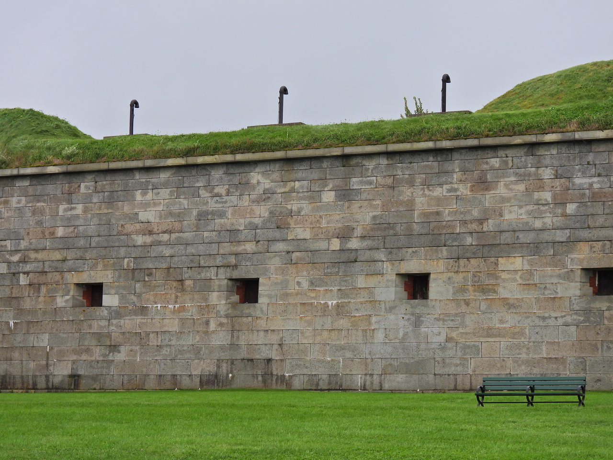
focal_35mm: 95
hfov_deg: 20.7
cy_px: 230
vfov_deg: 15.6
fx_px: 1682
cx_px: 306
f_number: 4
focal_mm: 17
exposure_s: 1/500
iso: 100
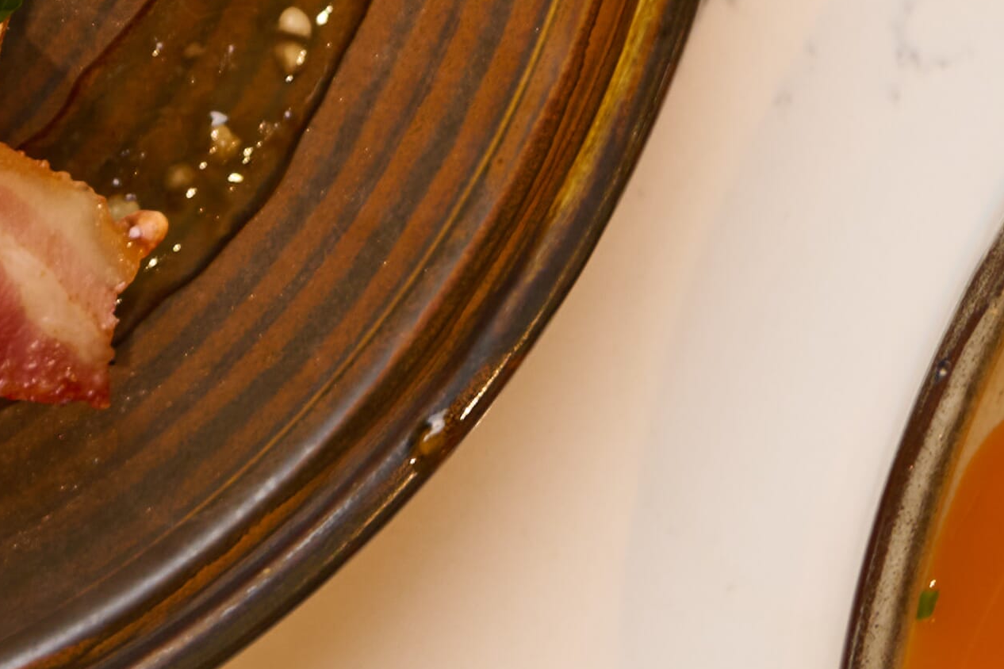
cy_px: -848
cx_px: -365
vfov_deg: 4.0
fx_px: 9454
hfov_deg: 6.0
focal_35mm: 339
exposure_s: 1/100
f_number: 4.5
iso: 80
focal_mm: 52
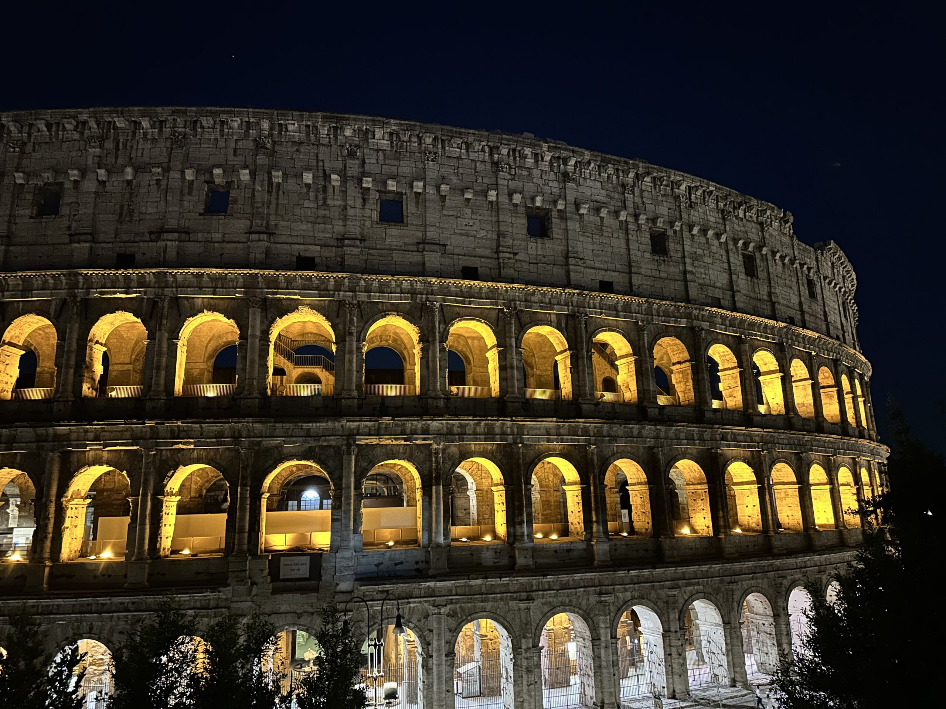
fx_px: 656
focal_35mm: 24
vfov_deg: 56.8
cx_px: 473
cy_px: 354
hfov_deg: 71.6
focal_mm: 6.86
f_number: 1.78
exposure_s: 1/17
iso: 1250
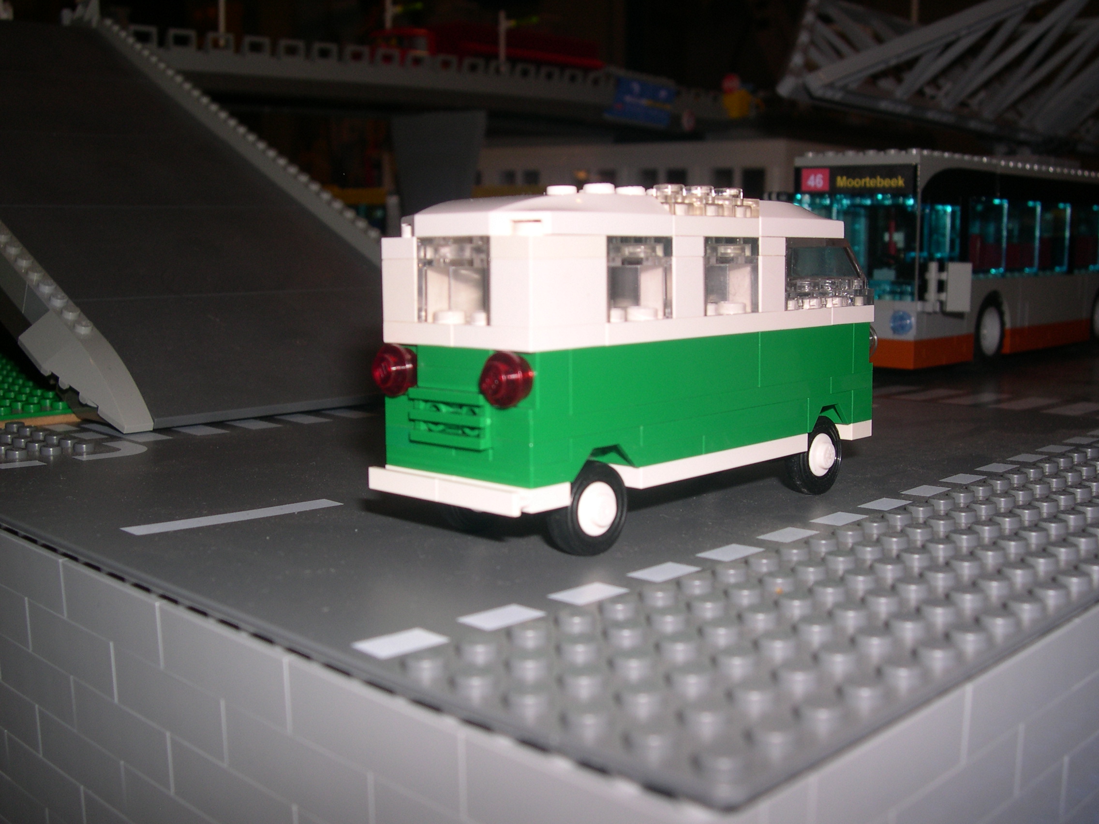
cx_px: 550
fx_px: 1206
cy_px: 412
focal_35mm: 38
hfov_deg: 49.0
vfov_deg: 37.7
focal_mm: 8
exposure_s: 1/60
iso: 100
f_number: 7.6
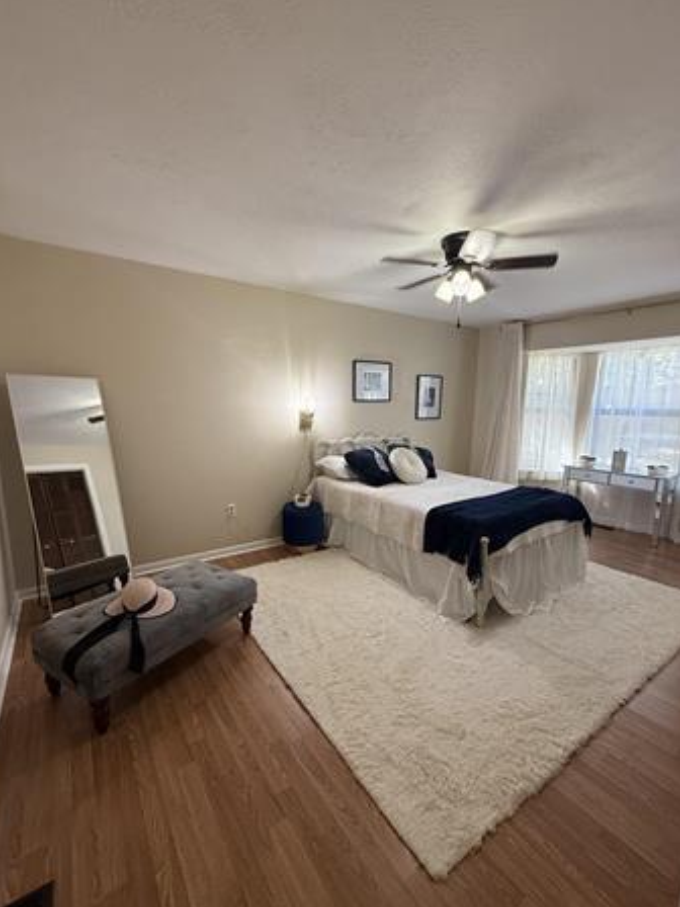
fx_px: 393
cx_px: 342
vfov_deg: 98.1
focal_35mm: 15
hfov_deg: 81.7
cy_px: 470
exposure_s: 1/60
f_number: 2.2
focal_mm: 2.22
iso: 250
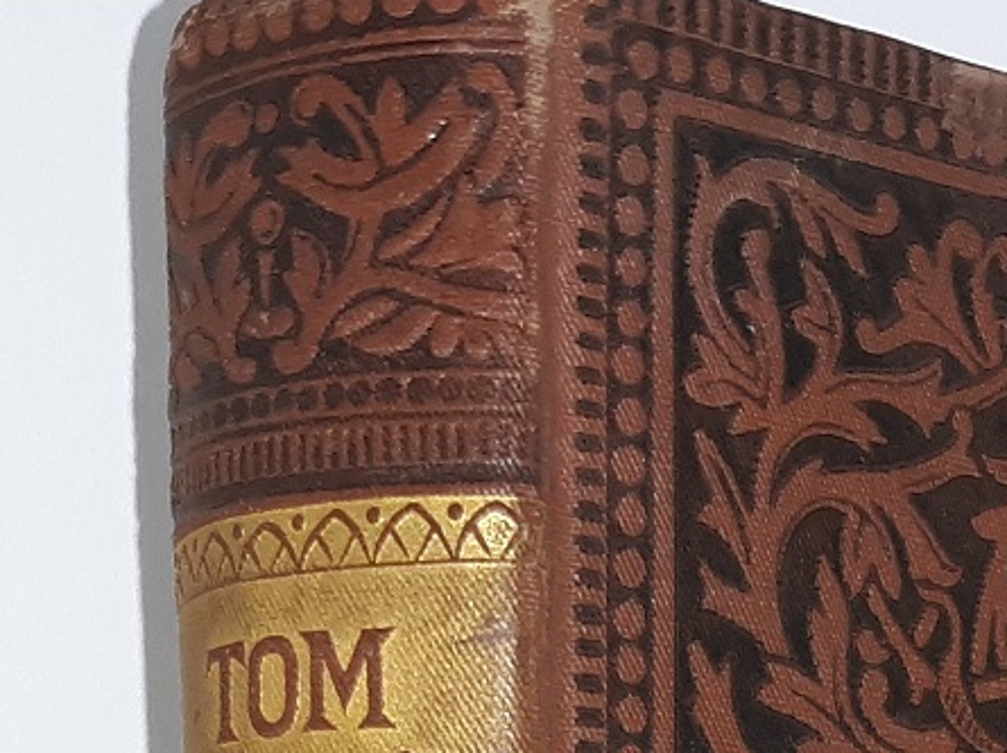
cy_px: 1648
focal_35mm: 130
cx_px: 959
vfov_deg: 10.2
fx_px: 3779
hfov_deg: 15.0
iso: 50
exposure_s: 1/120
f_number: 1.7
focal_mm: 3.7
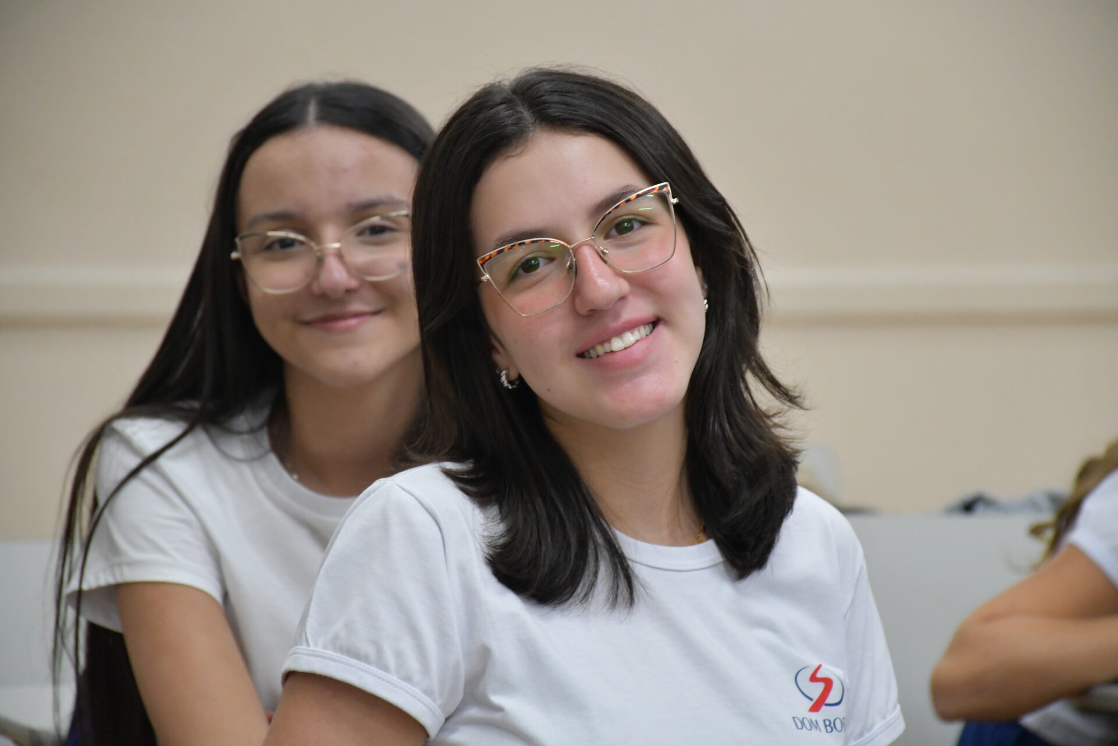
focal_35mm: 183
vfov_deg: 7.5
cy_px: 373
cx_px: 559
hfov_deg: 11.2
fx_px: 5683
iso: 3200
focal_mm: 122
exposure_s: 1/125
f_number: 5.6
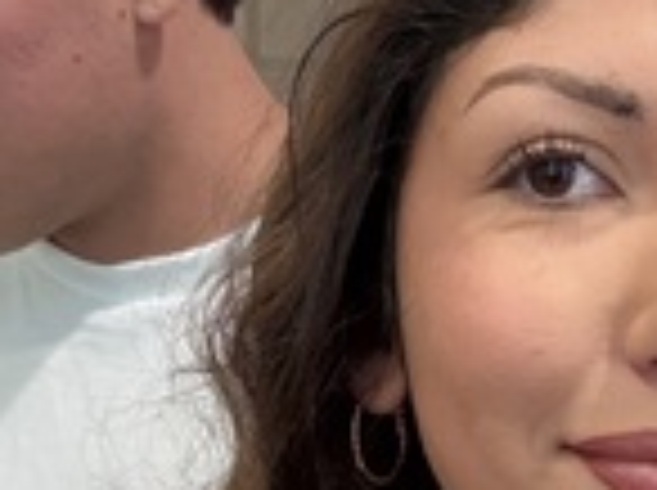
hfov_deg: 24.0
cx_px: 603
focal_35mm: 79
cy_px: 587
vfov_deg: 17.7
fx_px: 1497
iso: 320
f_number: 1.9
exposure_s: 1/30
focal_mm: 2.69
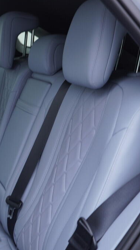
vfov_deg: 36.6
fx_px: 376
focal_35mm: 57
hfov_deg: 19.4
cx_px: -43
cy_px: 125
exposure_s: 1/40
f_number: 2.8
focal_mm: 24
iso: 160
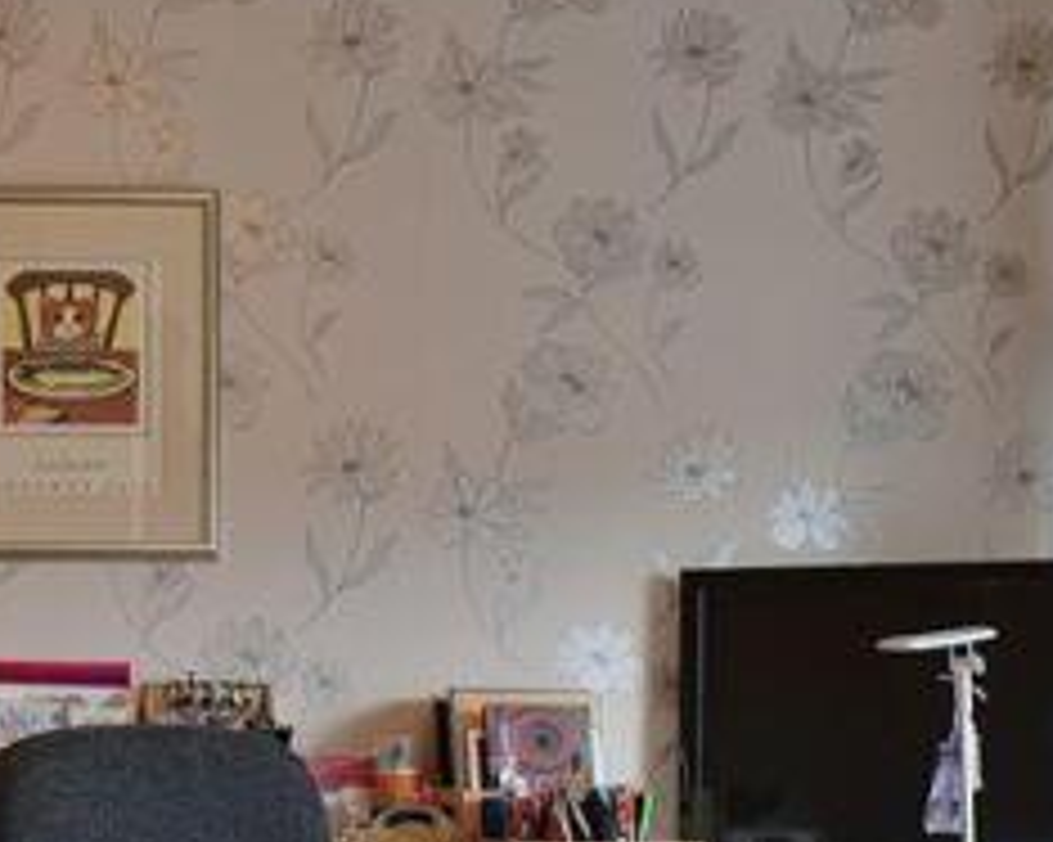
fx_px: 2212
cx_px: -92
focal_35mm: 71
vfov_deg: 21.0
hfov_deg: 25.0
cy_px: 777
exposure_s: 1/4
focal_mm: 18
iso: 160
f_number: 13
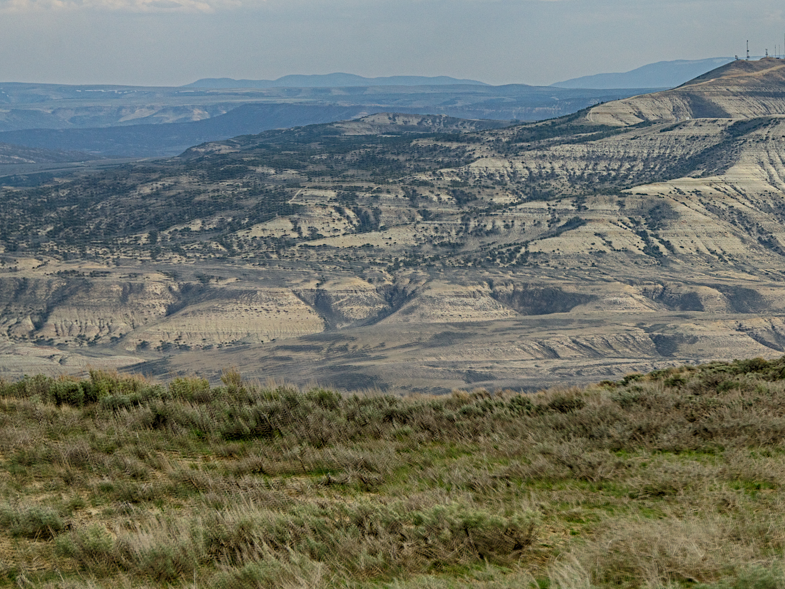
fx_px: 4286
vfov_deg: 7.9
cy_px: 194
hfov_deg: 10.4
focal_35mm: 189
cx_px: 637
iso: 640
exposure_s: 1/800
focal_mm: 80
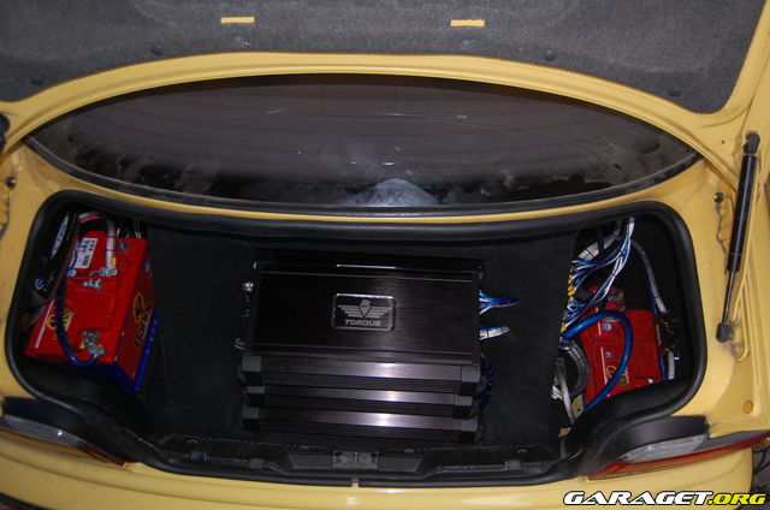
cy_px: 255
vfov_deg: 39.8
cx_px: 385
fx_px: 704
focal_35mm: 33
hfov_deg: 57.3
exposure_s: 1/60
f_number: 3.8
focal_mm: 22
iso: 400
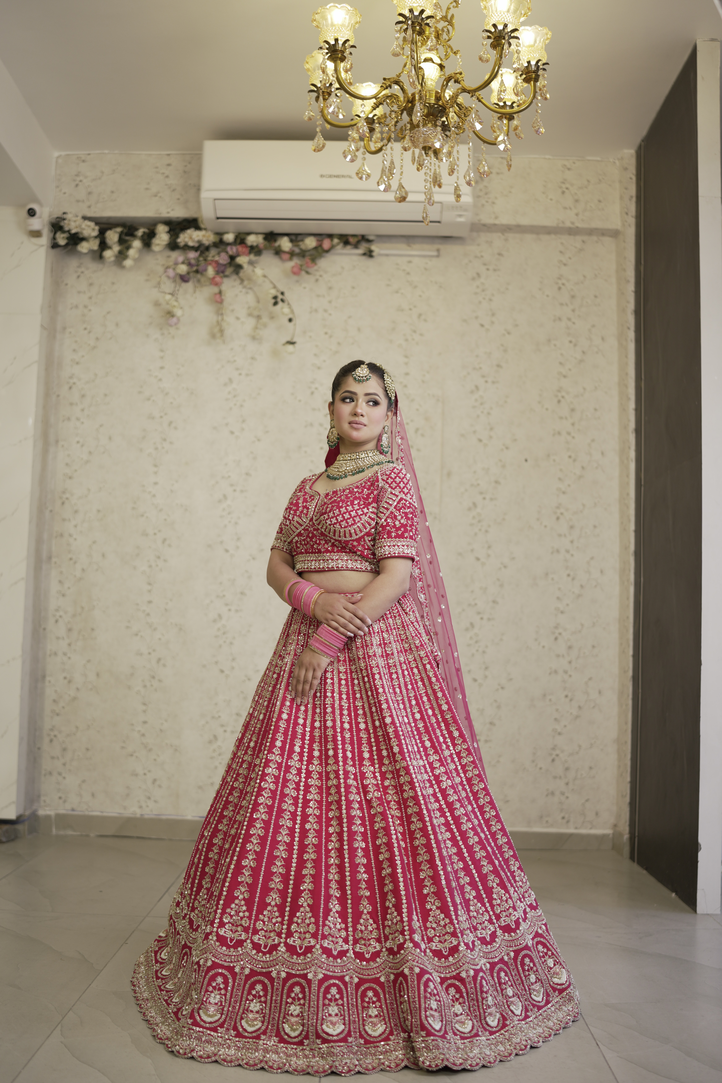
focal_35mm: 35
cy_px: 542
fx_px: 1053
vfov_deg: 54.4
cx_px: 361
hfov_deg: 37.9
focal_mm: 35
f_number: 1.6
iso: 200
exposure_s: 1/320
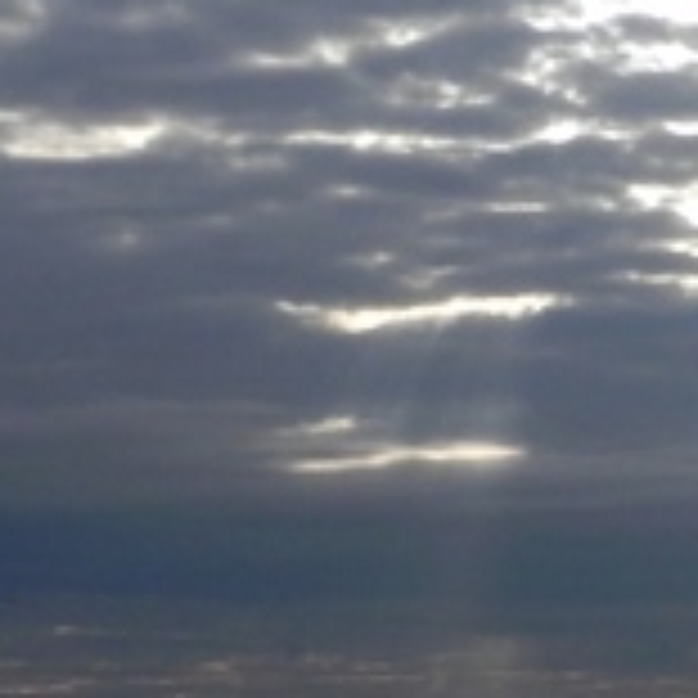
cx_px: 1373
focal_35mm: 207
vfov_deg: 8.4
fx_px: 4722
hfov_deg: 8.1
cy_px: 664
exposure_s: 1/654
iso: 160
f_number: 8
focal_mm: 9.2
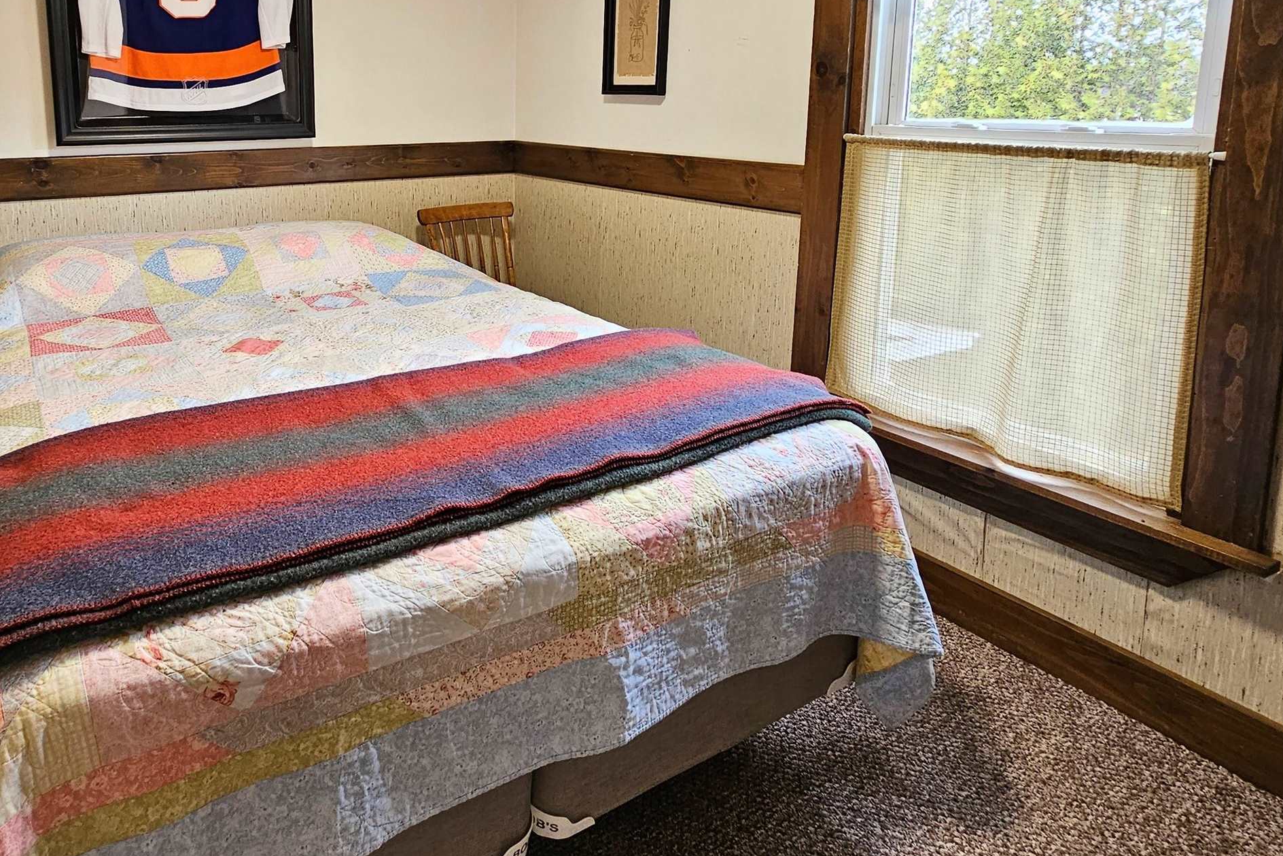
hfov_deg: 76.0
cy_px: 221
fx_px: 784
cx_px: 423
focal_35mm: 22
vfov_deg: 54.7
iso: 160
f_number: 2.2
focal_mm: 2.2
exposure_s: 1/60
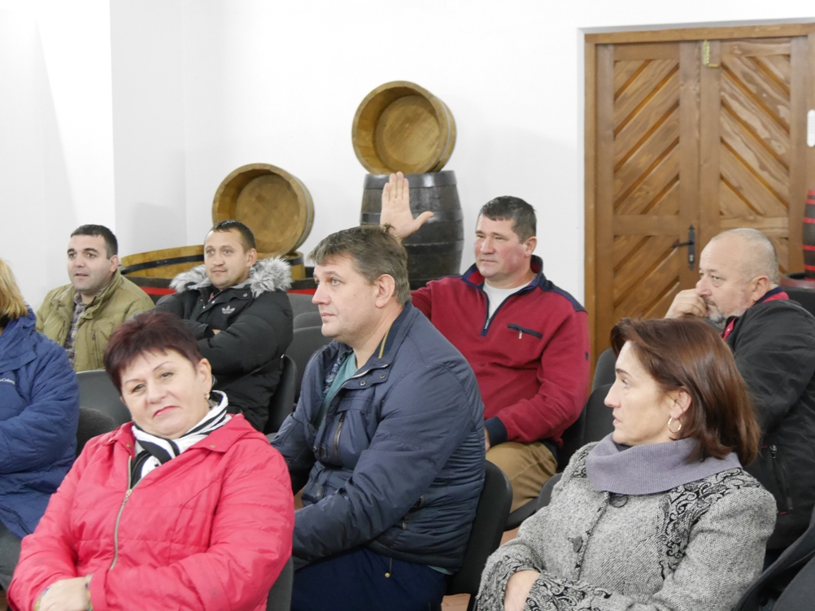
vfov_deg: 21.6
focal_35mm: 68
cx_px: 408
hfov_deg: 28.6
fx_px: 1601
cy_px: 306
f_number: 4.5
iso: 3200
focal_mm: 34
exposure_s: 1/25
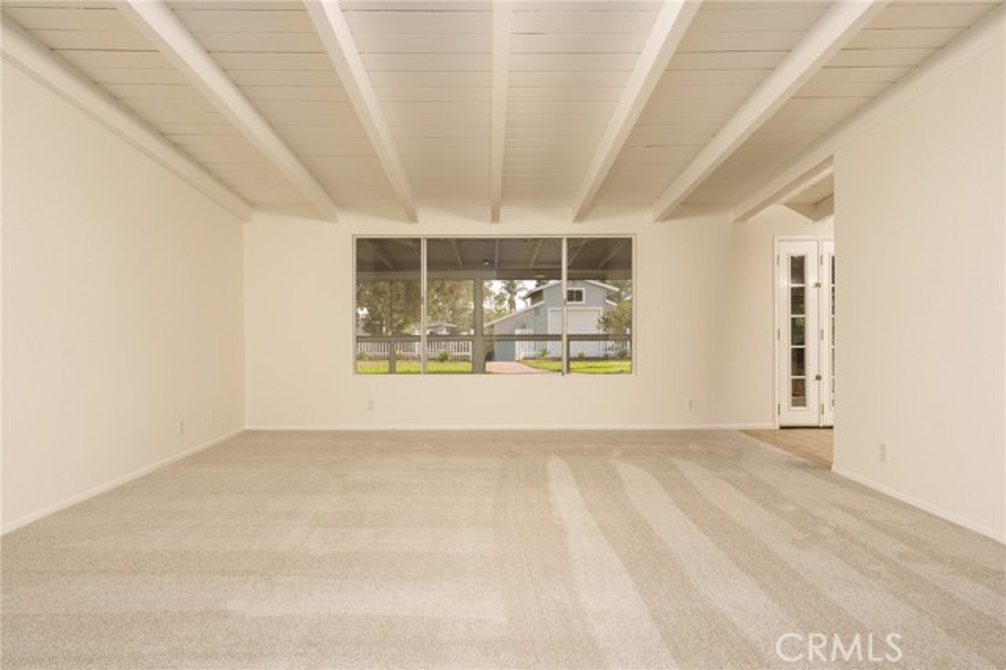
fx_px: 506
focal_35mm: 18
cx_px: 503
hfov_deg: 89.7
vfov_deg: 67.0
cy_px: 335
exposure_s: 1/125
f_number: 11
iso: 400
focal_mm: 18.1
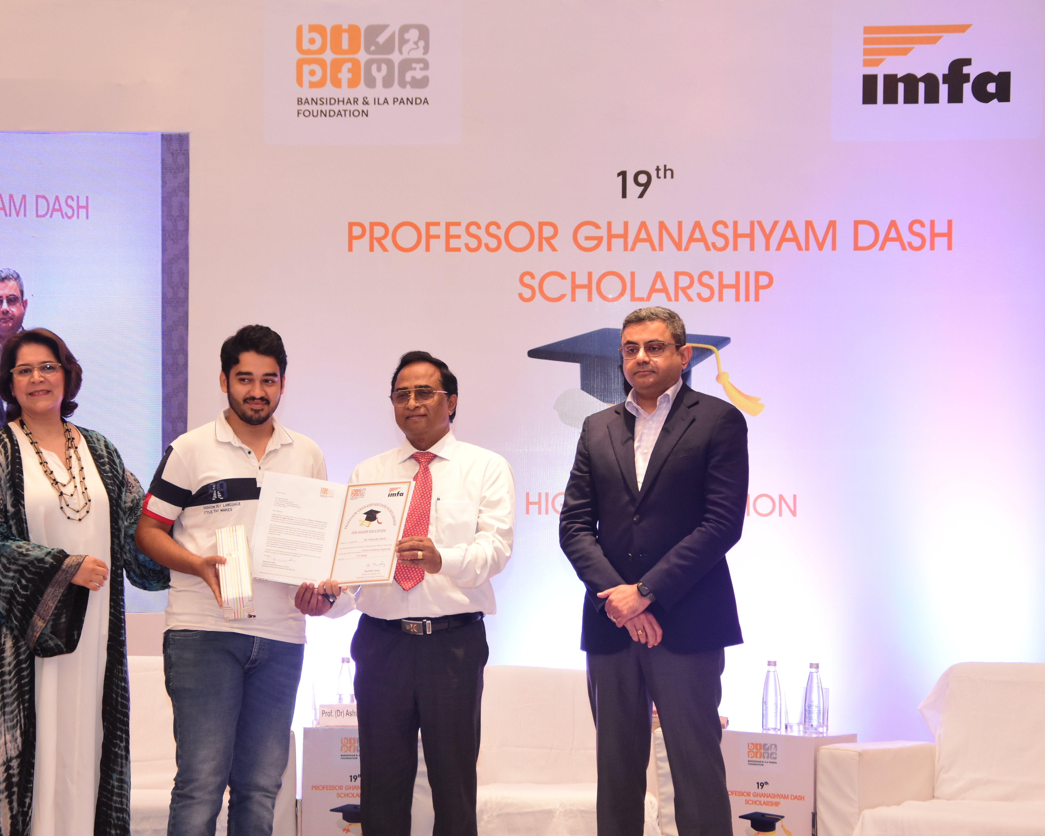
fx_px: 3062
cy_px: 414
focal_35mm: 99
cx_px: 451
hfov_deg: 19.4
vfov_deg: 15.5
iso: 1600
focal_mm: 58
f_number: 5.6
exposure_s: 1/160
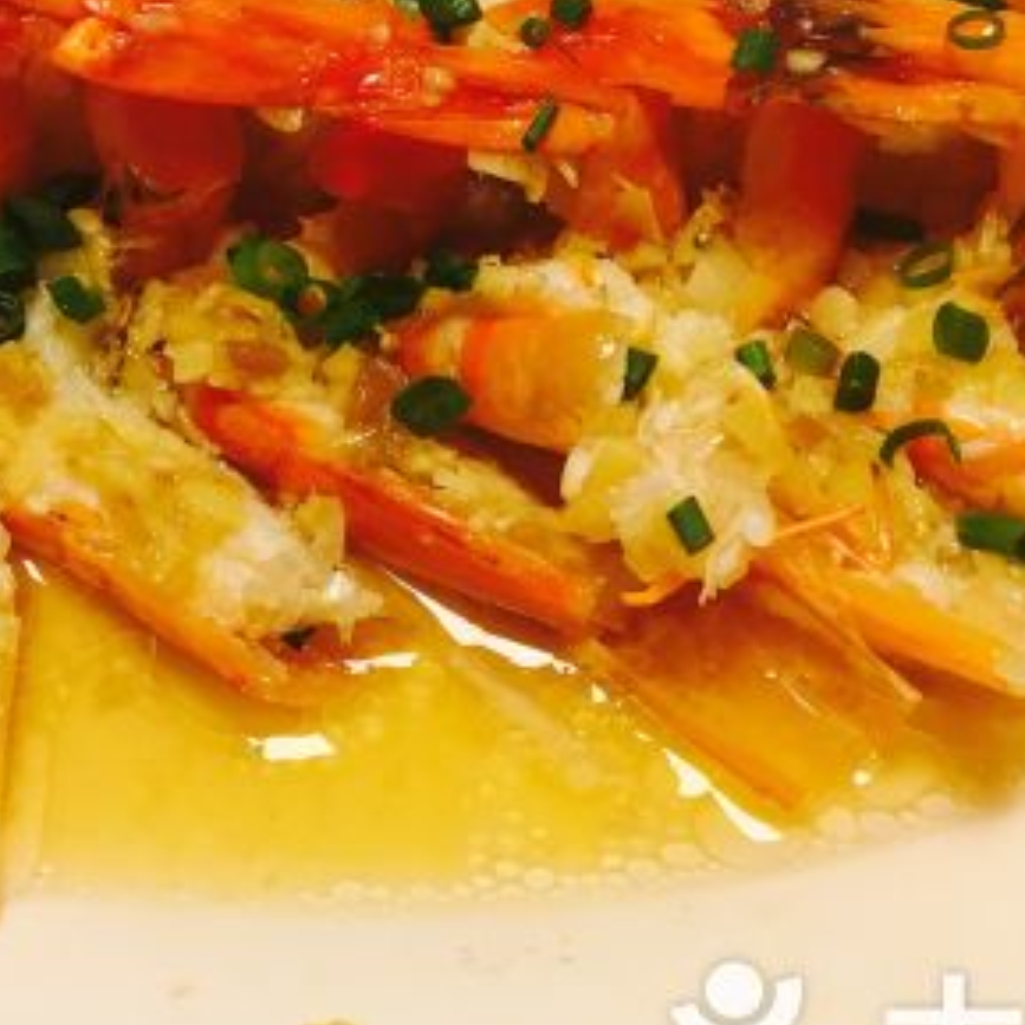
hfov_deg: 27.5
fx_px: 2077
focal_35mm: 62
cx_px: 319
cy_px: 300
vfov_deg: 27.5
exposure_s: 1/33
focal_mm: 4.15
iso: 64
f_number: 2.2
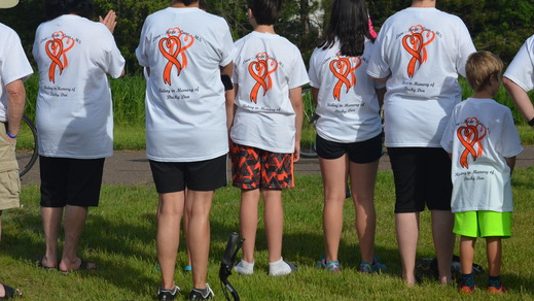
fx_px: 1695
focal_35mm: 120
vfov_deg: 10.1
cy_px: 106
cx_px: 271
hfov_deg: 17.9
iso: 400
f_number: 7.1
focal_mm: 55
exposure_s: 1/1600
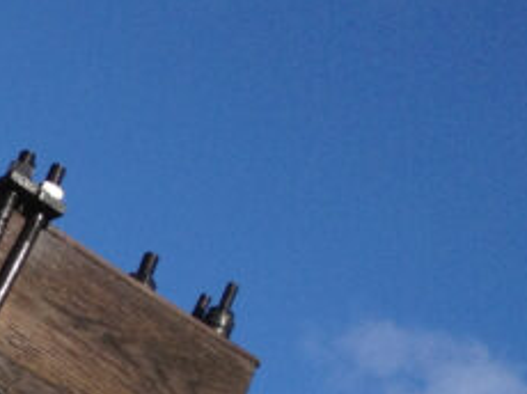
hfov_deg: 11.6
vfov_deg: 8.9
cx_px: -465
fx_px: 2372
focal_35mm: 156
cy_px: 818
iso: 64
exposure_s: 1/1842
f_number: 2.4
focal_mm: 4.28
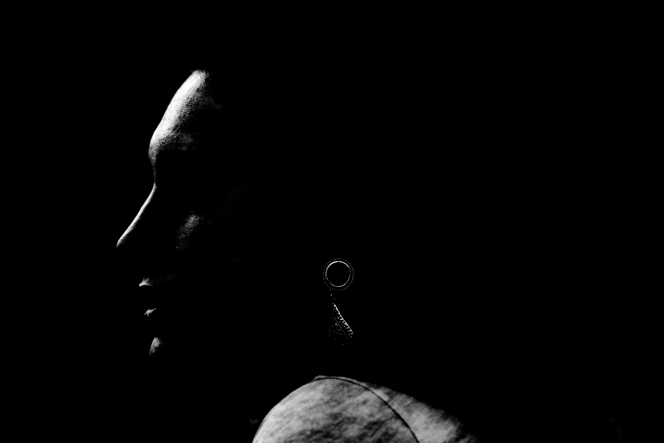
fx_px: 1346
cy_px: 222
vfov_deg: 18.7
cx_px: 332
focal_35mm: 73
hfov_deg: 27.7
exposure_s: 1/8000
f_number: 2.8
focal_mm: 48.5
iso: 800
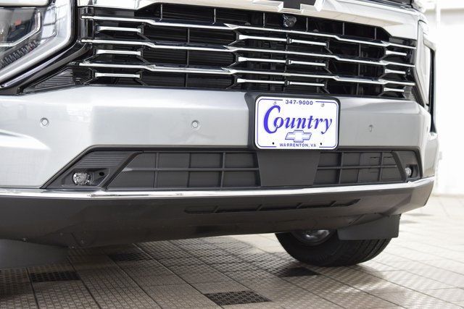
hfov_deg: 36.9
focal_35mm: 54
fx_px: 696
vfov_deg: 25.1
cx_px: 232
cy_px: 154
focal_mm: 36
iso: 1600
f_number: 3.5
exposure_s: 1/60
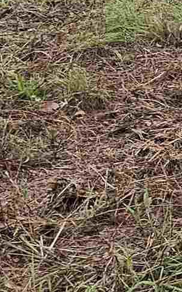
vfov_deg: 12.7
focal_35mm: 156
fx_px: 1238
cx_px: 542
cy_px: -143
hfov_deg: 7.4
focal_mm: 6.3
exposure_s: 1/120
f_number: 1.7
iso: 640
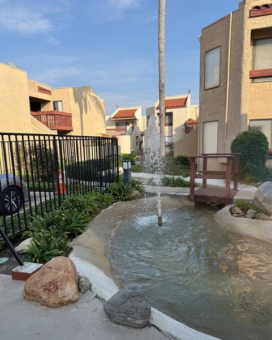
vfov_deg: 65.9
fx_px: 262
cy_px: 187
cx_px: 135
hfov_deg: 54.9
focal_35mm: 26
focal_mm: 6.76
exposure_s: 1/2703
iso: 80
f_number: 1.78
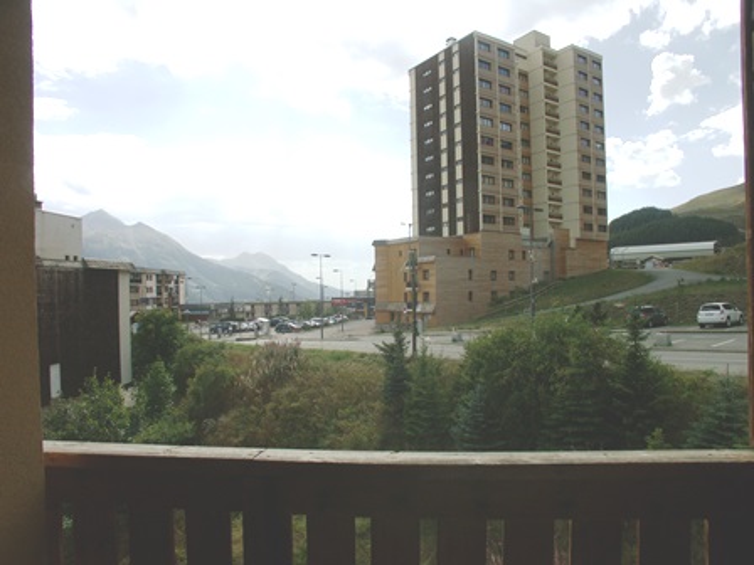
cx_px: 377
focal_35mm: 28
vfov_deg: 49.7
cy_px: 282
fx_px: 610
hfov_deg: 63.4
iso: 64
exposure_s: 1/500
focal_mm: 7.2
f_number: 7.1
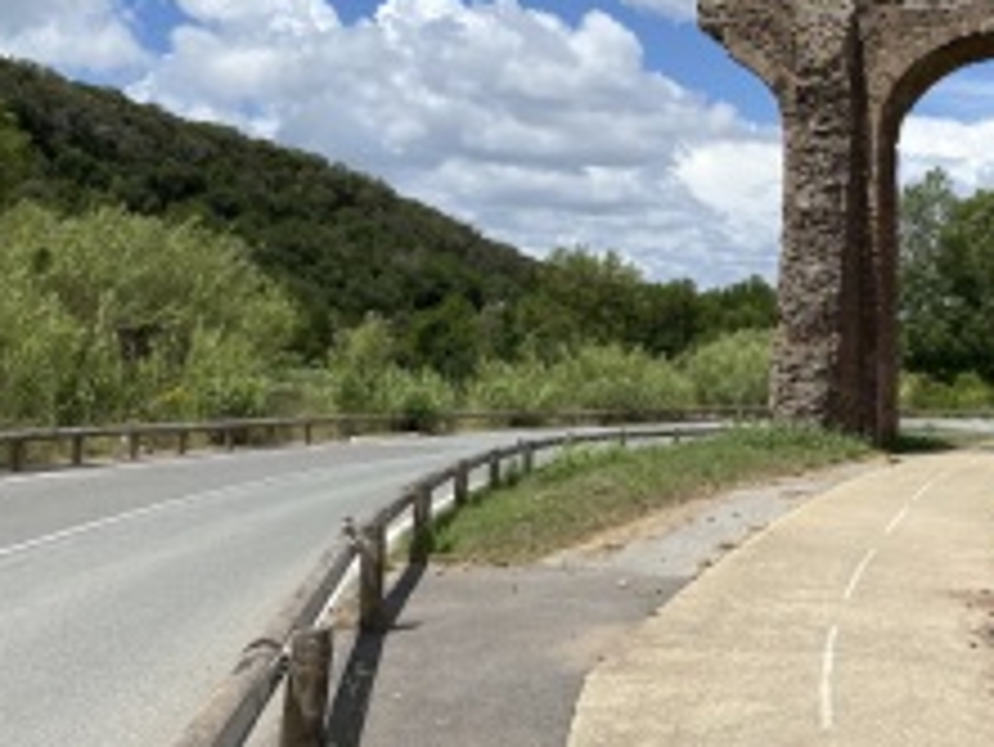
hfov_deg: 38.8
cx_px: 805
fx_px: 1350
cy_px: 274
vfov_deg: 30.8
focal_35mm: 47
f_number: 1.8
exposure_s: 1/5236
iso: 32
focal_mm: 4.25
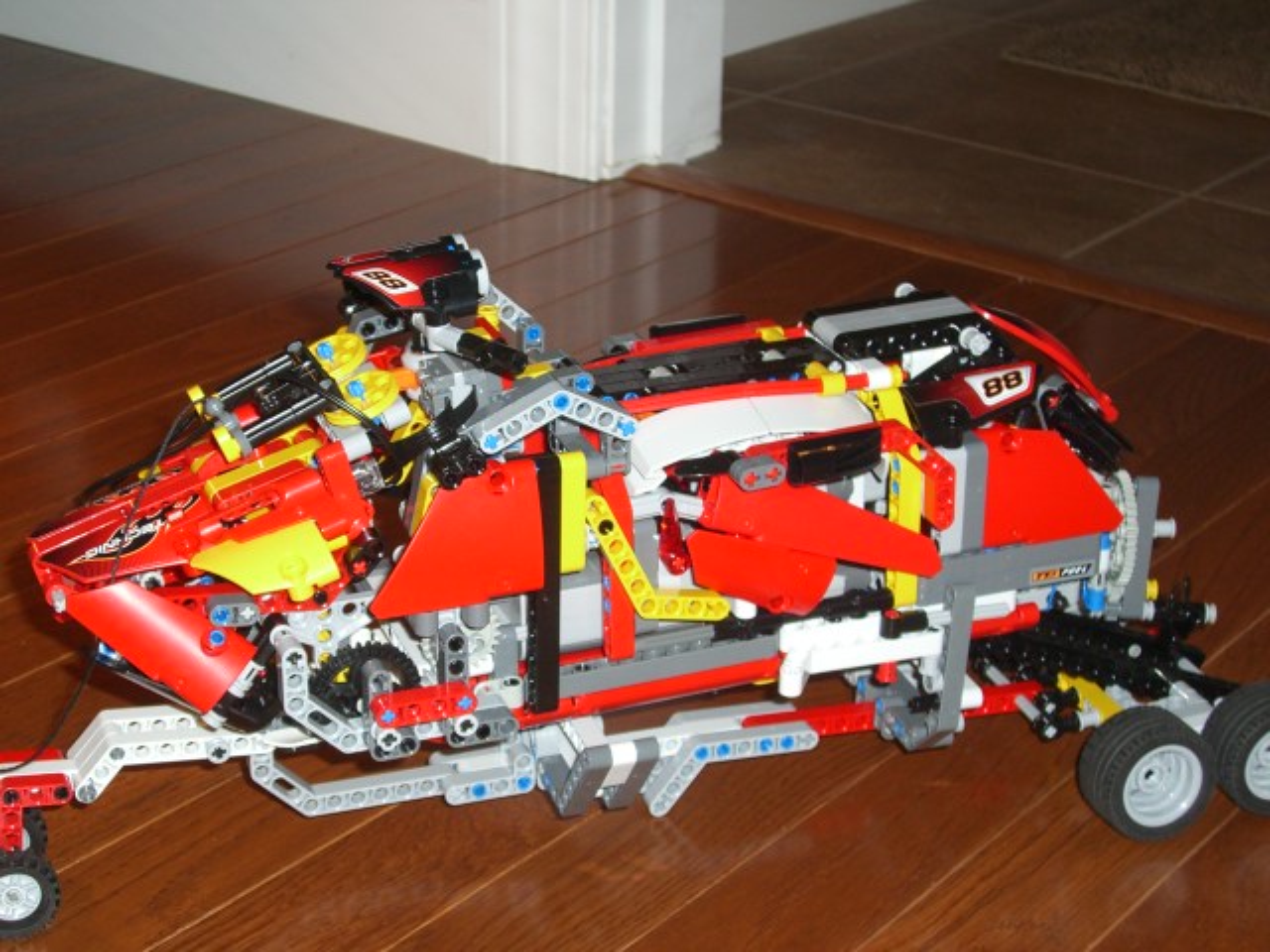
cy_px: 476
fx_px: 2421
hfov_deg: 29.4
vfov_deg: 22.3
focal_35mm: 66
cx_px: 635
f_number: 3.6
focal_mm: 10.7
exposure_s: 1/60
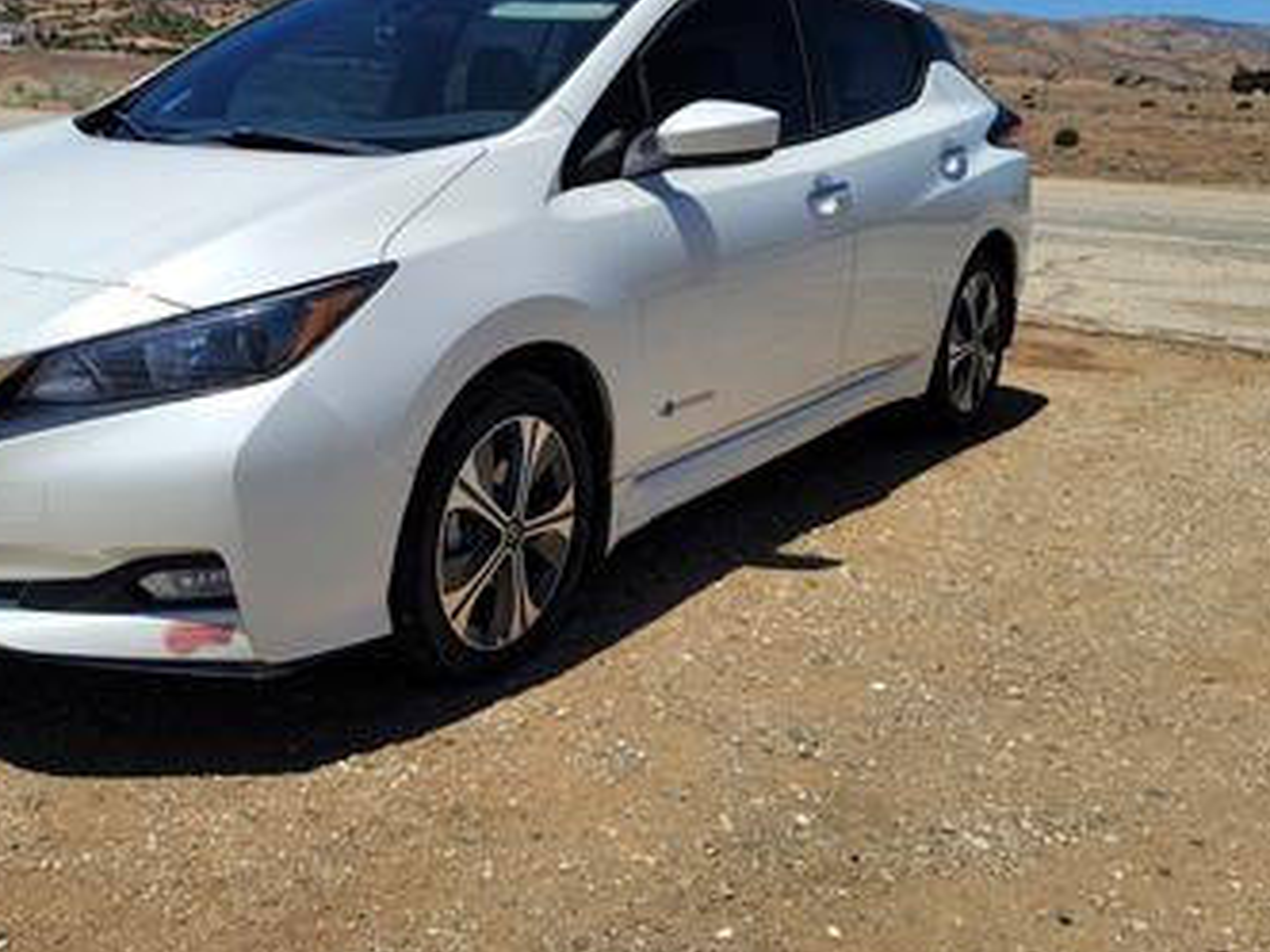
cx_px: 360
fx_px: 1394
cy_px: 348
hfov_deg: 47.6
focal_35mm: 38
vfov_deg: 37.5
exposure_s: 1/1910
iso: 20
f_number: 1.8
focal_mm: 7
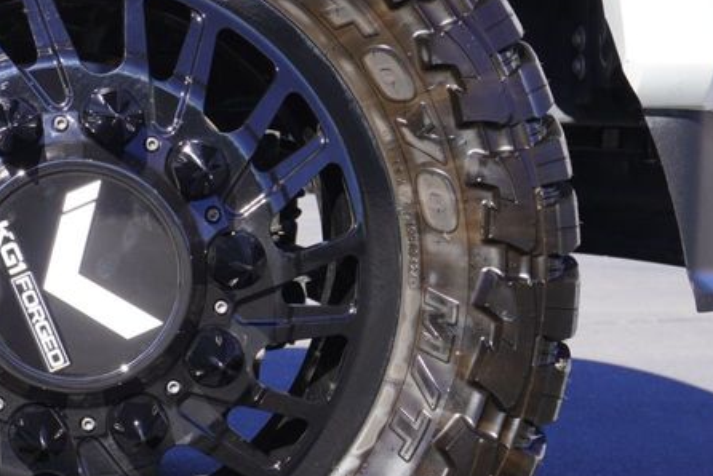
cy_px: 248
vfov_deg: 11.1
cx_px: 62
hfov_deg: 16.3
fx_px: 2457
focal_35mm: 124
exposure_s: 1/100
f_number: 8
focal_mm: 36
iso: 100
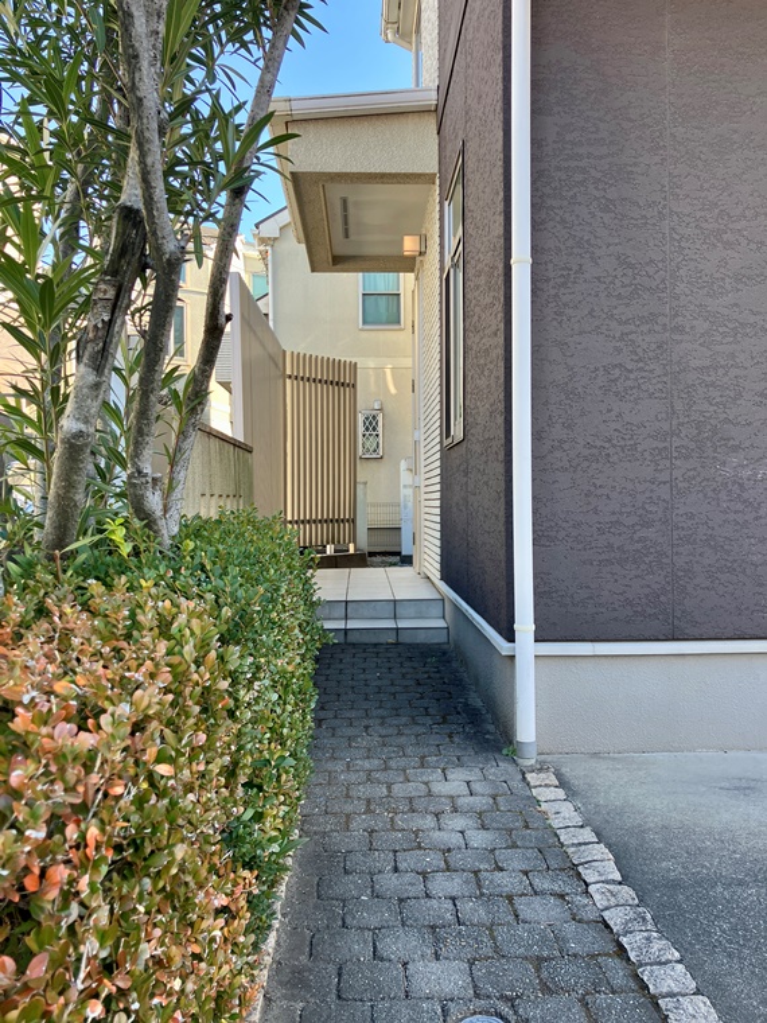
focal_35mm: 28
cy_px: 512
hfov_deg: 49.7
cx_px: 384
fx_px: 827
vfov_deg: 63.4
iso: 32
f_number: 1.8
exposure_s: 1/165
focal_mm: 3.99
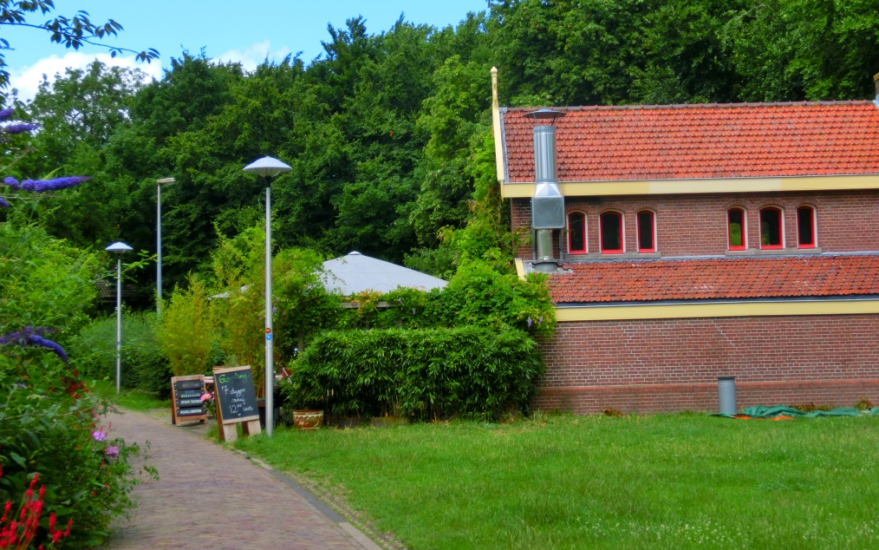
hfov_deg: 33.5
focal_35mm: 61
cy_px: 225
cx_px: 440
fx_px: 1461
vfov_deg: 21.3
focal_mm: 10.11
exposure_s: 1/400
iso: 80
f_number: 4.5
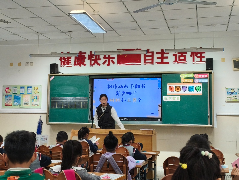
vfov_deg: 29.7
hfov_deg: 38.9
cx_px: 120
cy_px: 90
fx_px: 338
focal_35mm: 49
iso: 100
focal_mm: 4.94
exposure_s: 1/100
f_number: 1.5
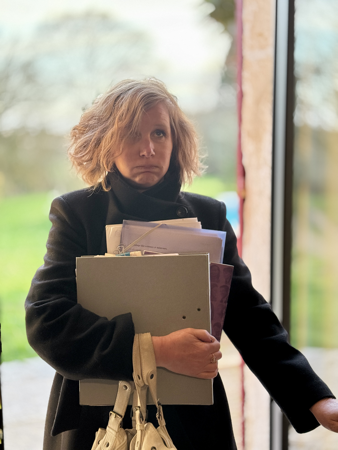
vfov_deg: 39.7
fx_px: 625
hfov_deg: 30.3
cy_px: 225
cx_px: 169
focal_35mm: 48
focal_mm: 6.76
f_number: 1.78
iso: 400
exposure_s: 1/100
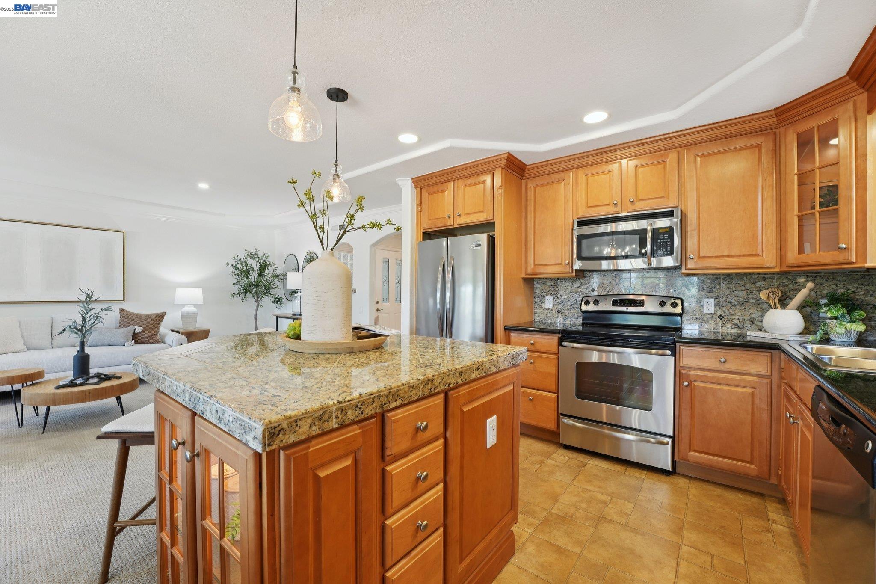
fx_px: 341
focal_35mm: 14
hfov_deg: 104.3
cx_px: 438
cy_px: 292
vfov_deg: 81.2
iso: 640
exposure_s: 1/25
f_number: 9
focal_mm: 14
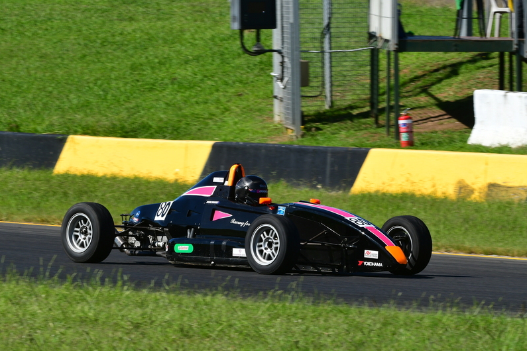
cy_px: 176
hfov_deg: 6.8
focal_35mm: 302
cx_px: 264
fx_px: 4421
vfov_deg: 4.6
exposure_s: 1/640
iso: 500
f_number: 13
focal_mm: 200
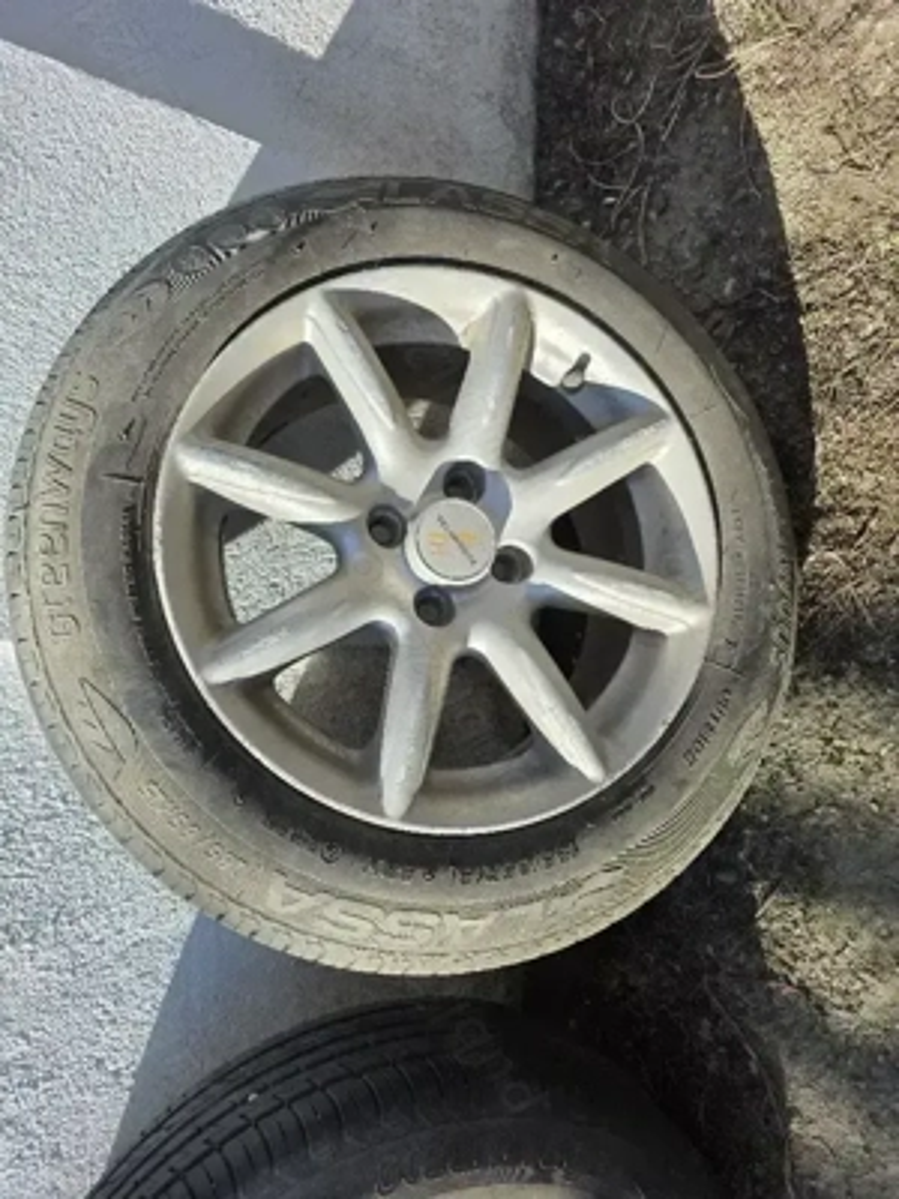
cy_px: 600
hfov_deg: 58.9
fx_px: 796
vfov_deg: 73.9
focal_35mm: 23
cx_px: 450
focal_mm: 6.3
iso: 80
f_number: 1.7
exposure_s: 1/3333
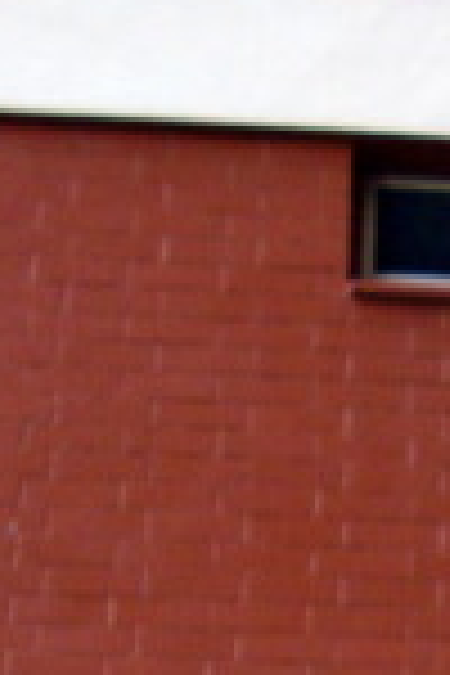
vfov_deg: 14.2
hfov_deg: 9.1
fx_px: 2644
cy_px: 788
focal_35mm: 141
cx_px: 896
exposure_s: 1/50
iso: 160
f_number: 2.8
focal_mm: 6.2
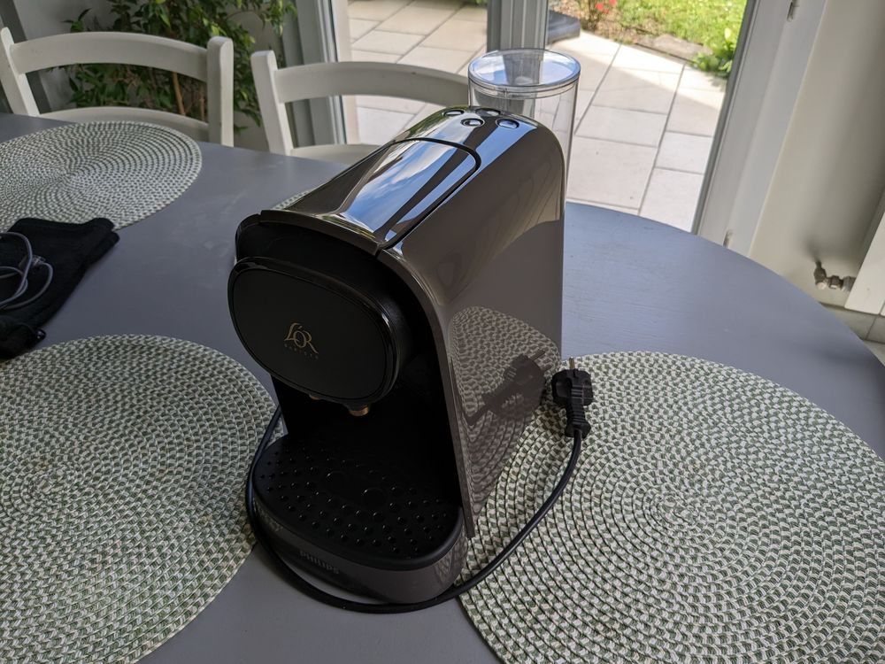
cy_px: 332
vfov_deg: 51.4
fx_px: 690
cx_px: 442
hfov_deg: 65.3
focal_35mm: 27
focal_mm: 4.38
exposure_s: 1/731
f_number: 1.73
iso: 49
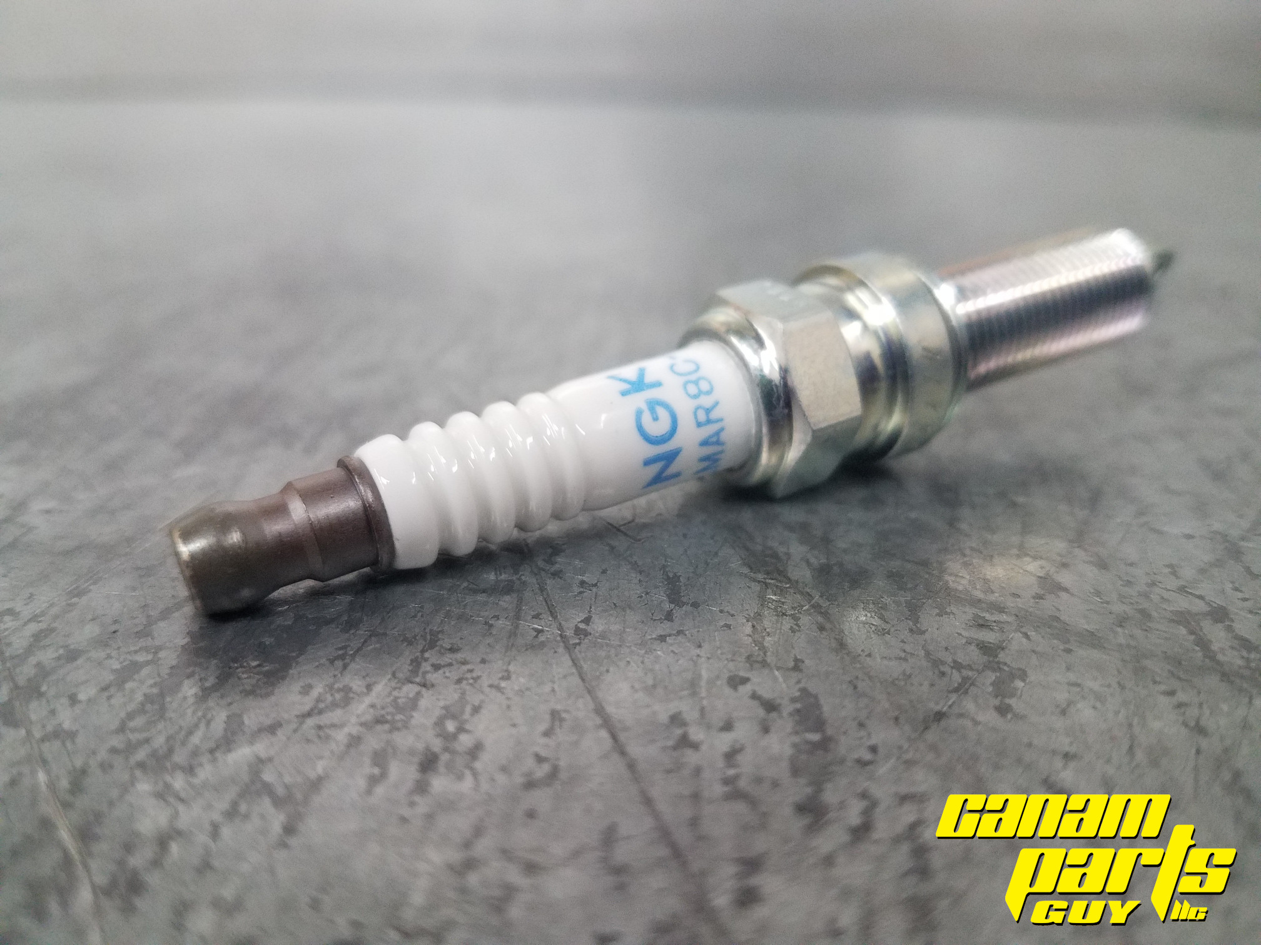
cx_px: 630
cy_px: 472
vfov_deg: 53.1
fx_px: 947
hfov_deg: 67.3
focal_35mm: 26
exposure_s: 1/60
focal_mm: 4.2
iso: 160
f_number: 1.7
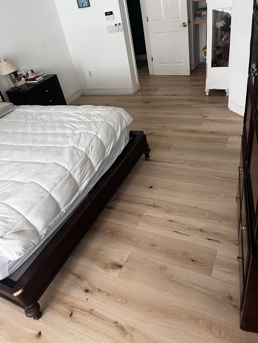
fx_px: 258
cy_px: 172
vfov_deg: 67.3
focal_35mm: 26
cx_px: 129
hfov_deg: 53.1
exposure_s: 1/60
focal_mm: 5.1
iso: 125
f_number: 1.6
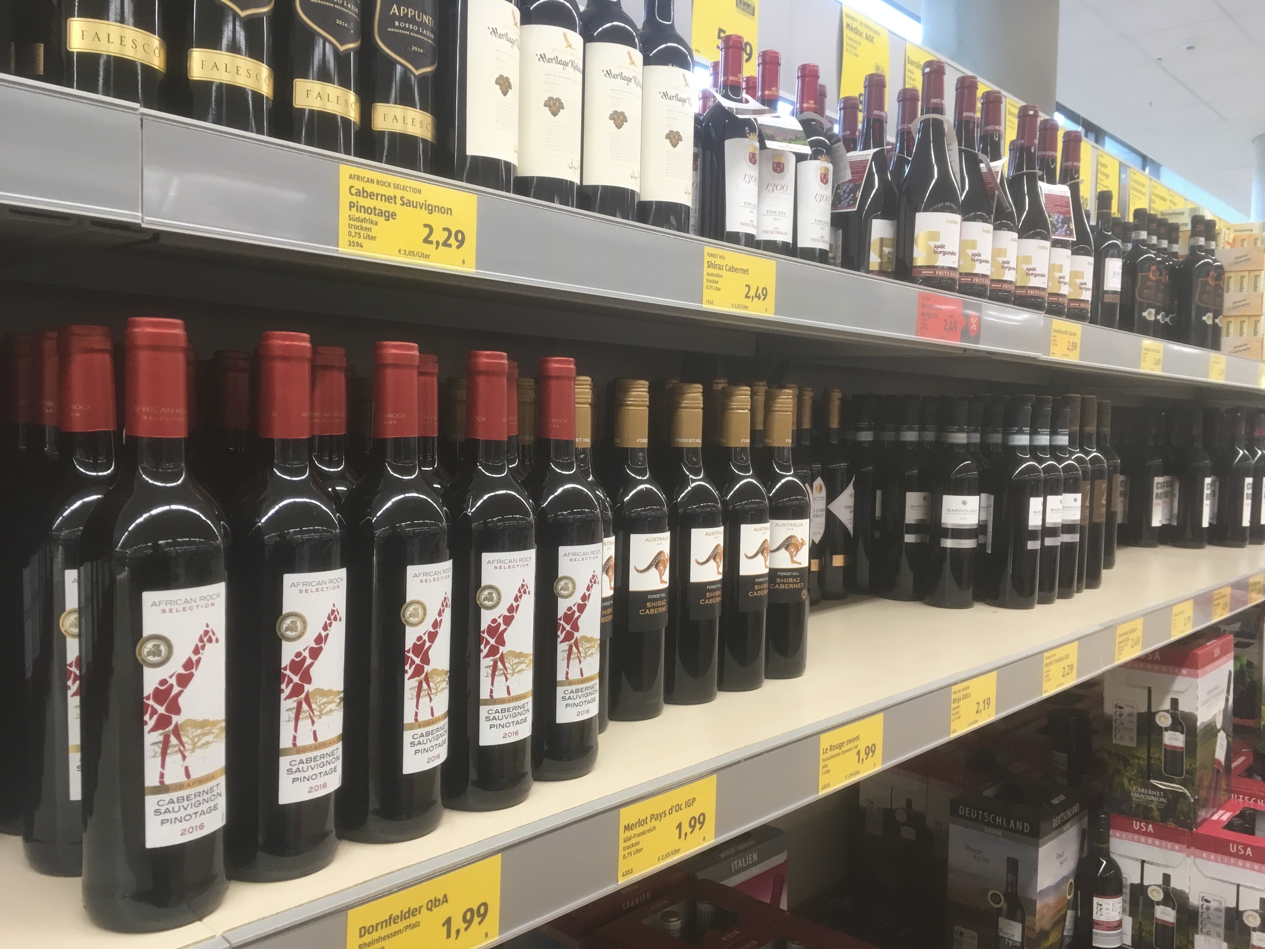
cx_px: 632
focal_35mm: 29
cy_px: 474
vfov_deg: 48.2
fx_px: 1060
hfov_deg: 61.7
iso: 80
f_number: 2.2
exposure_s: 1/33
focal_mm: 4.15
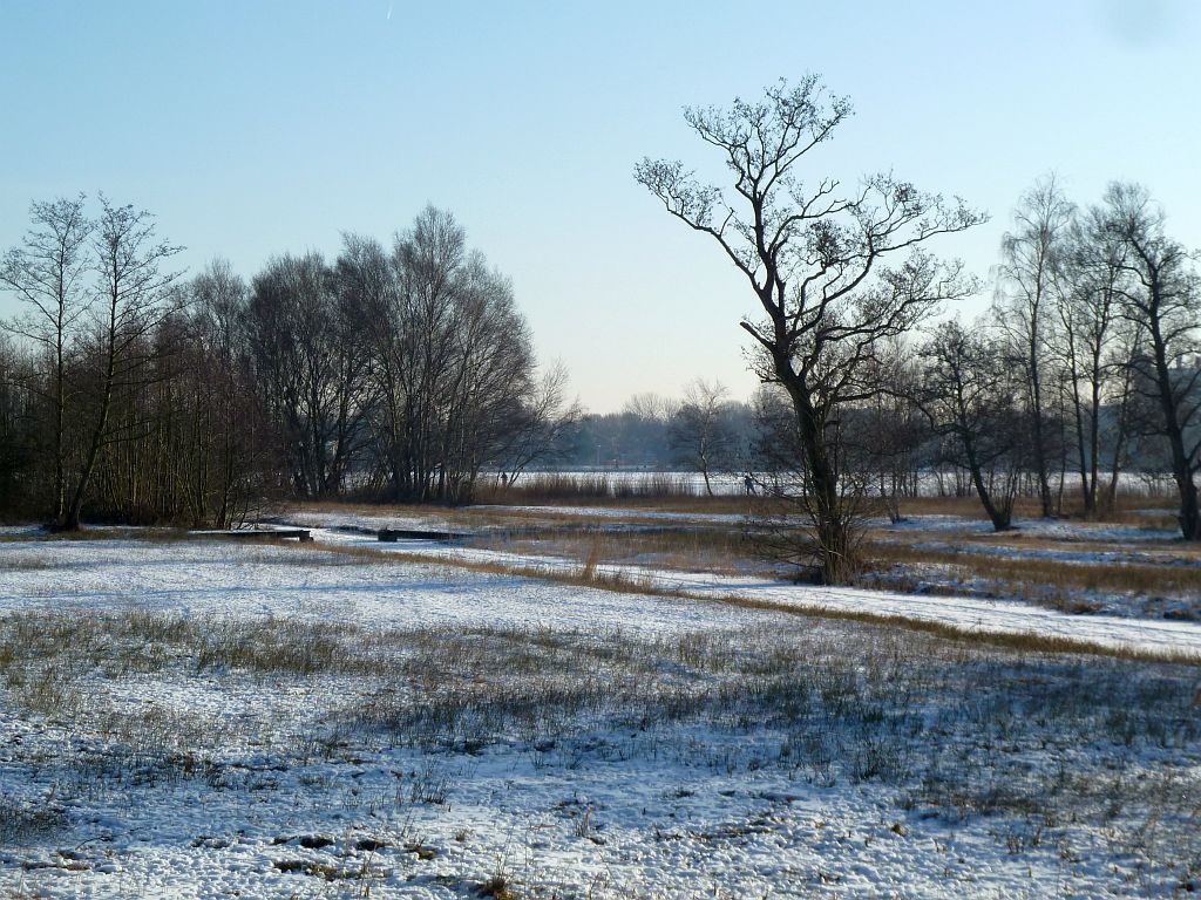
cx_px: 600
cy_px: 450
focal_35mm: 78
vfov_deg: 18.9
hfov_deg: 25.0
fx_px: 2706
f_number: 4.5
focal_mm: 12.8
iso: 80
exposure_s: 1/500
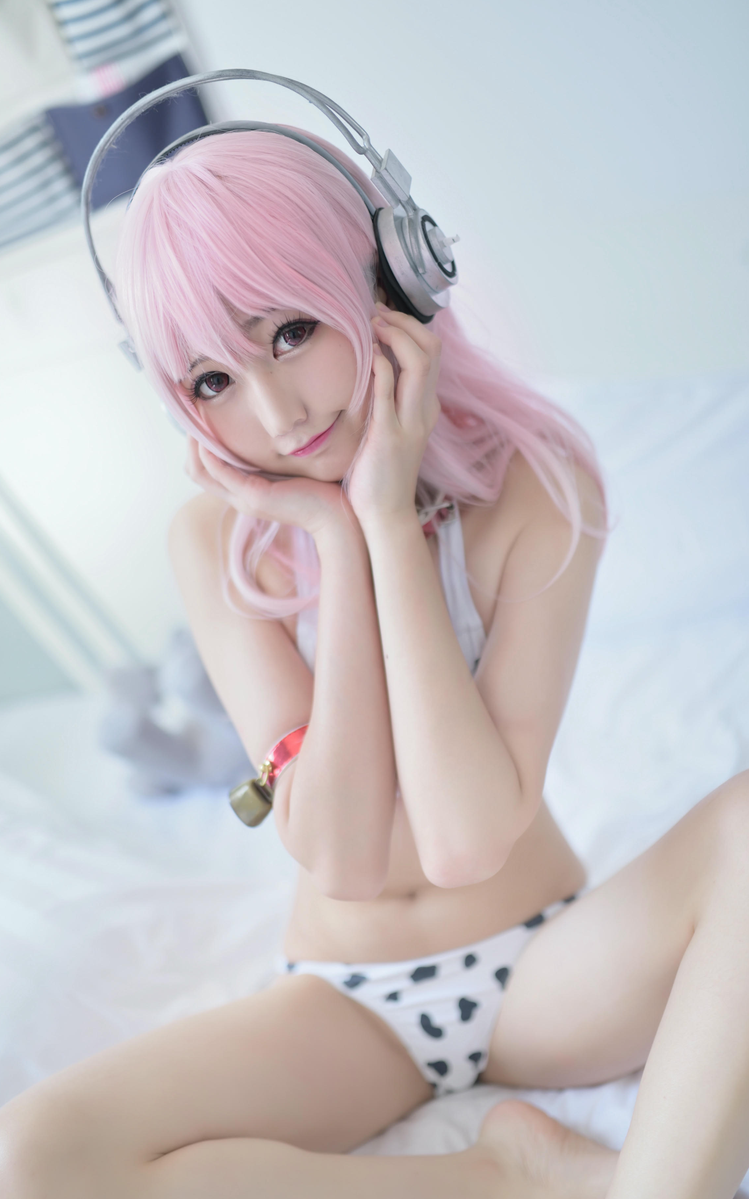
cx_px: 375
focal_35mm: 36
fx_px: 1176
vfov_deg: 54.0
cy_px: 603
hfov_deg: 35.3
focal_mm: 35
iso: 200
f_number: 1.4
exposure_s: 1/200
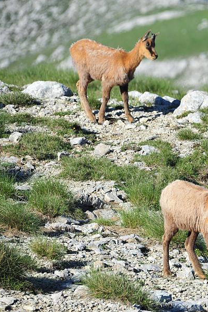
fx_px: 6534
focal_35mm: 754
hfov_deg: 1.8
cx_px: 213
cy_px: 156
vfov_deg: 2.7
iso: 640
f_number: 13
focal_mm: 500
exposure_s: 1/640
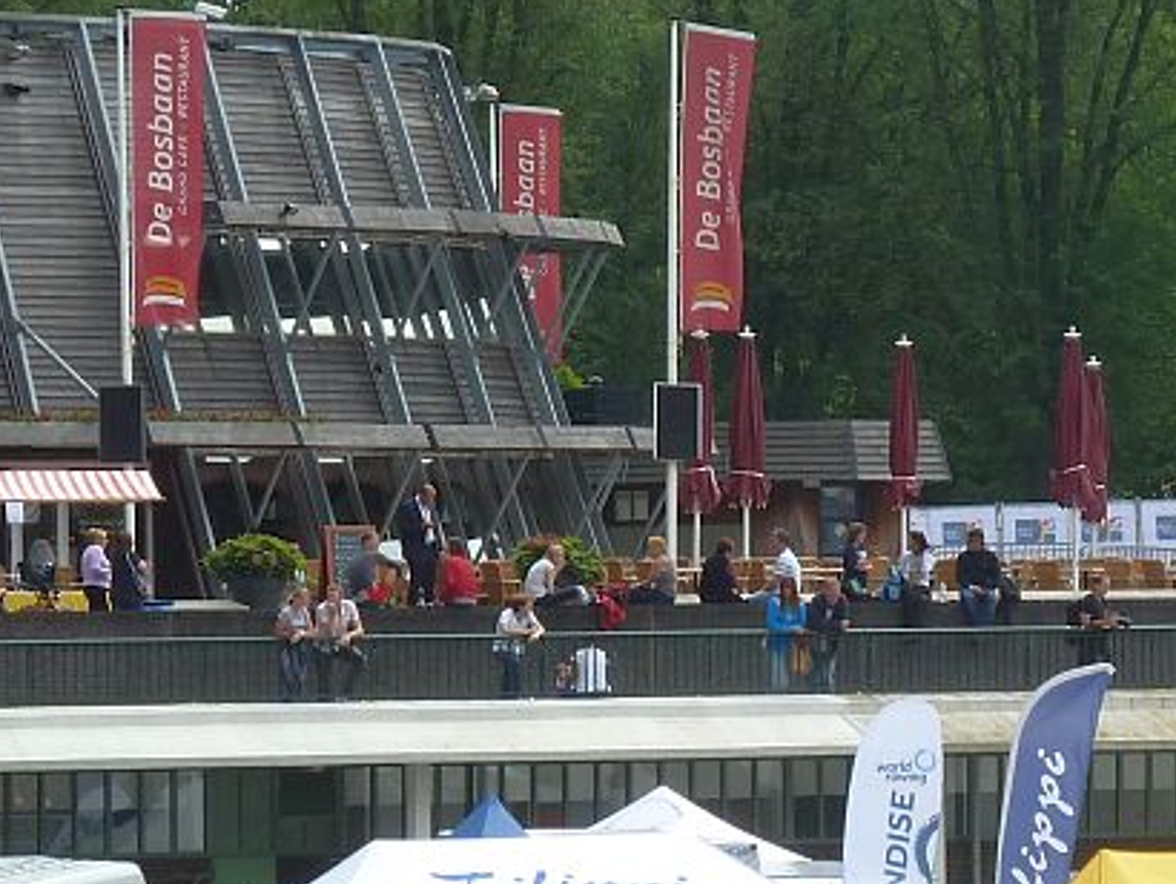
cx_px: 1087
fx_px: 11625
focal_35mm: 342
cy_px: 629
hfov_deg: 5.8
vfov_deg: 4.4
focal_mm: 22.5
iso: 80
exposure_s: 1/320
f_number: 4.5
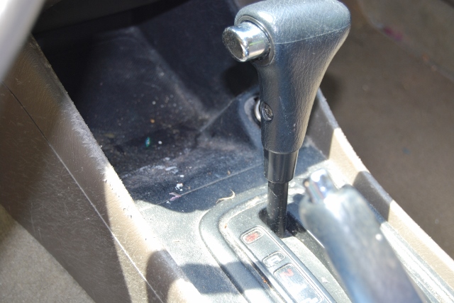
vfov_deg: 21.6
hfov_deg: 31.9
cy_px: 152
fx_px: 795
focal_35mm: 63
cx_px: 227
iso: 200
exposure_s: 1/60
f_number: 5.3
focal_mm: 42
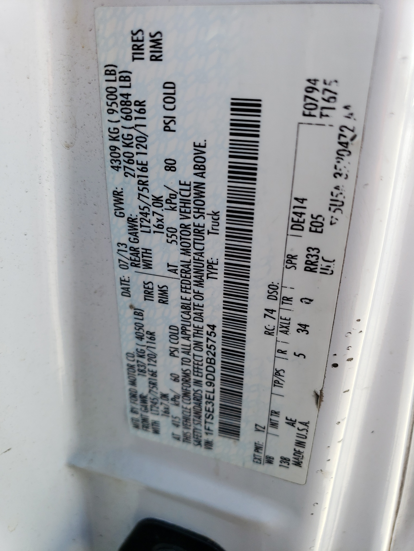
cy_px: 276
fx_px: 415
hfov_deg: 53.1
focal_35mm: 26
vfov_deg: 67.3
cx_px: 207
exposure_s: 1/476
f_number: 1.5
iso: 50
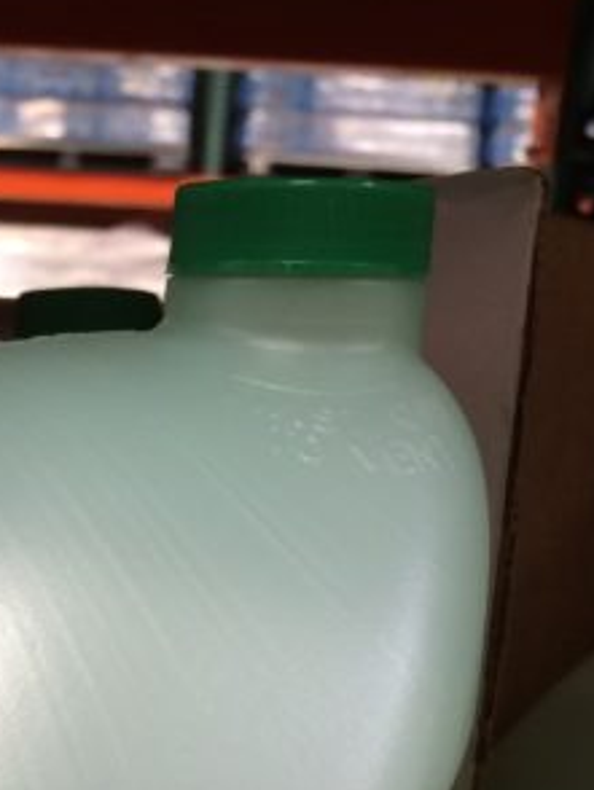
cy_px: 1166
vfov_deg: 17.6
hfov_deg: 13.9
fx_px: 2307
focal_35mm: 101
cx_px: -234
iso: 50
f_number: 2.2
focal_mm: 4.15
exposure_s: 1/30
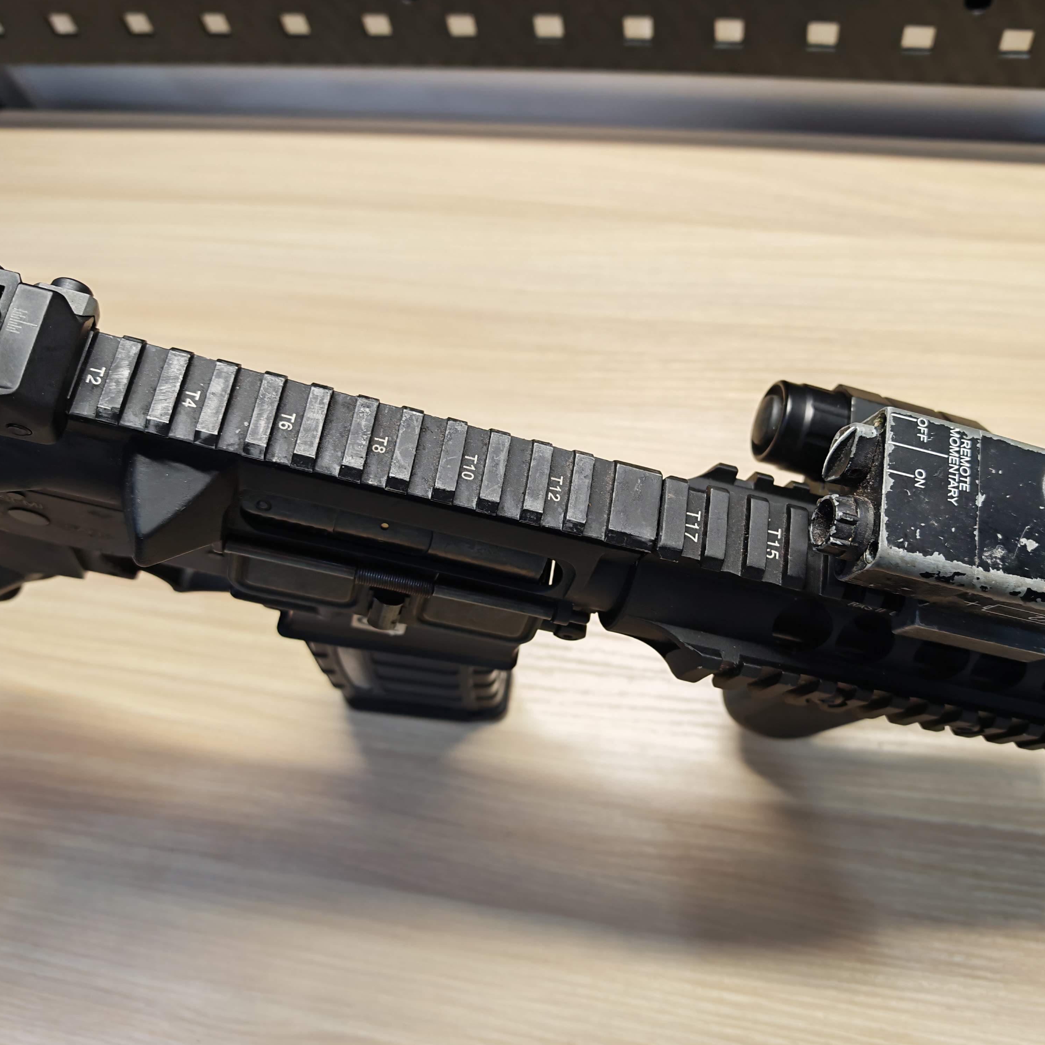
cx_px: 567
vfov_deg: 55.6
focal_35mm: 29
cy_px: 518
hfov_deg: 55.6
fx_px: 990
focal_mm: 6.83
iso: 125
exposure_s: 1/100
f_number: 2
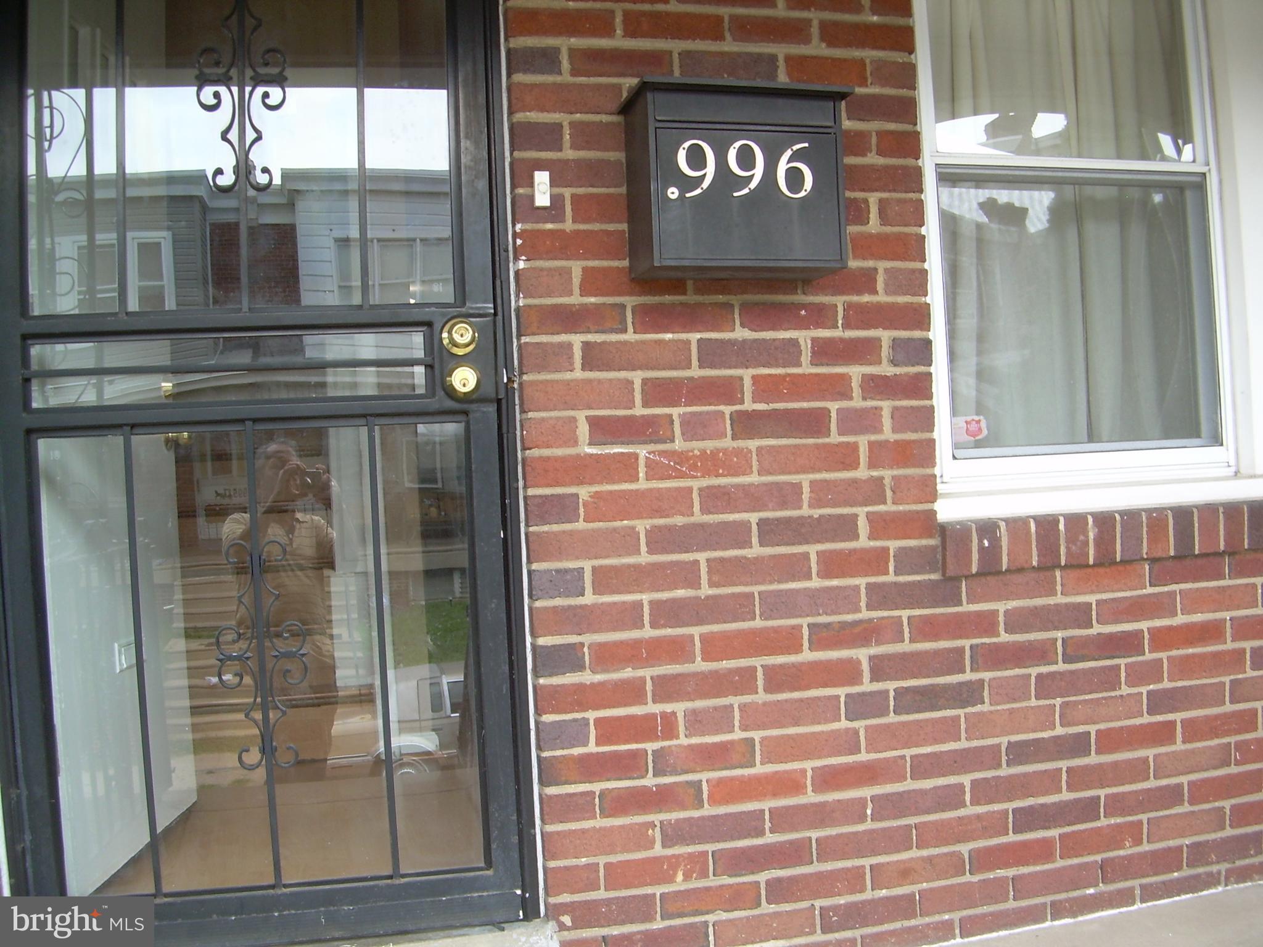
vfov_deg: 37.7
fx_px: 1386
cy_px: 474
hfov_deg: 49.0
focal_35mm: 38
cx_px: 632
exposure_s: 1/55
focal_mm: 6.3
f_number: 2.8
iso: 50
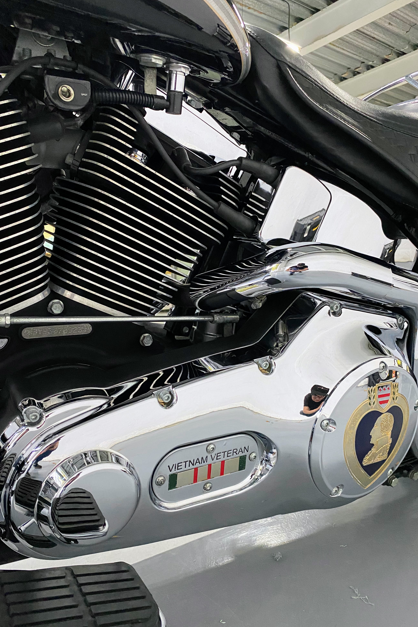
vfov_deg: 65.5
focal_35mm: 28
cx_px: 213
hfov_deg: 46.4
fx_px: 488
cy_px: 323
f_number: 1.8
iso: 320
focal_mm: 4.25
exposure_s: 1/60
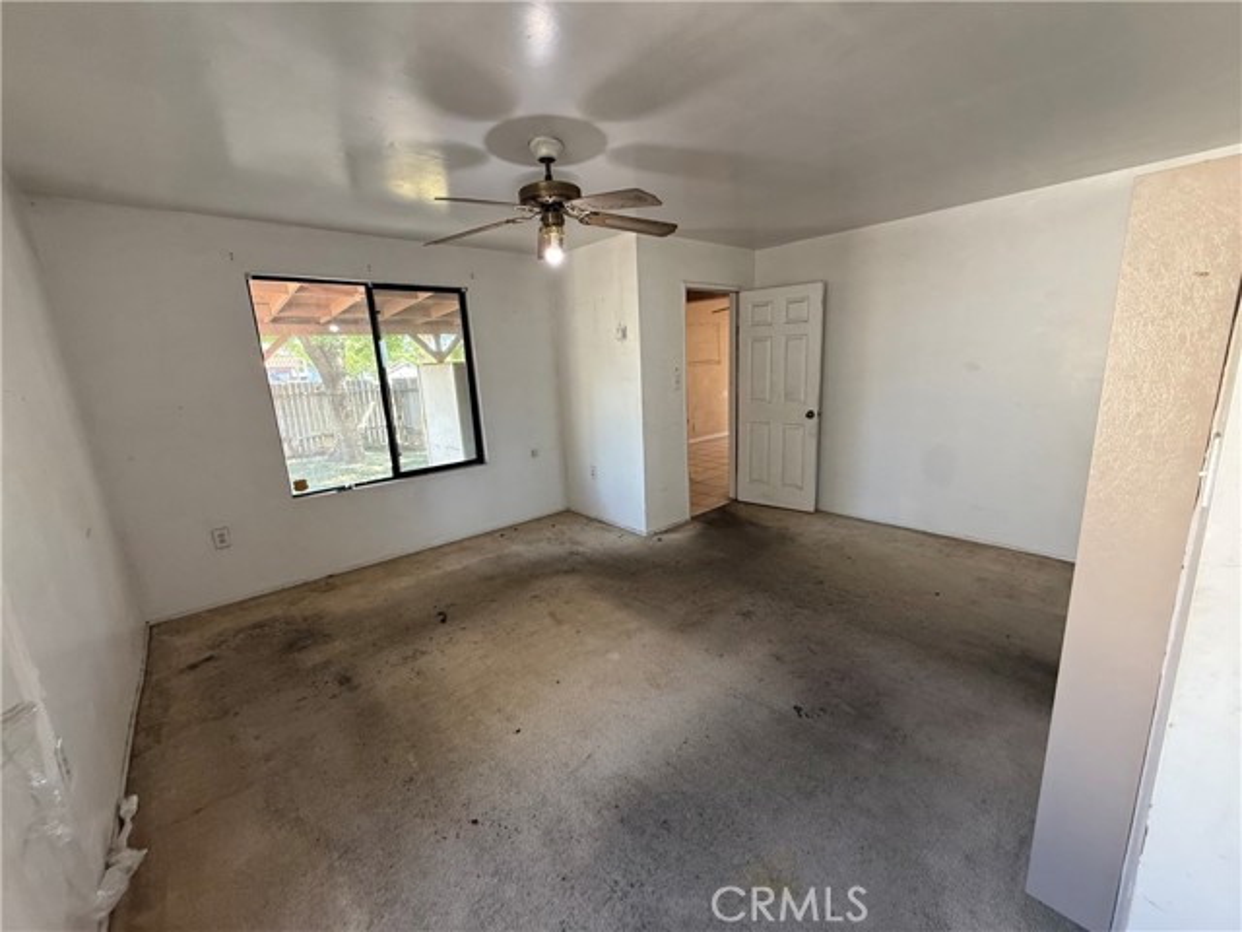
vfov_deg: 85.7
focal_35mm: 14
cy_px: 466
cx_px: 621
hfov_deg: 102.1
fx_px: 502
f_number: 2.2
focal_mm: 2.22
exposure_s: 1/120
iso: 250
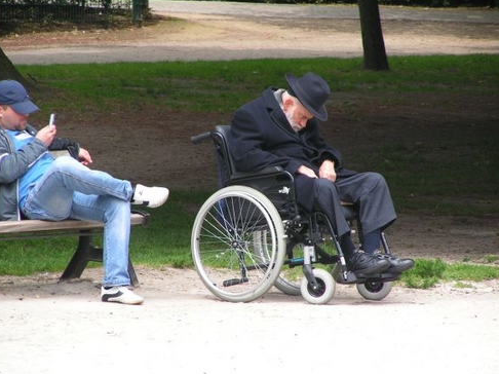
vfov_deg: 3.8
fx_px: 5634
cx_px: 247
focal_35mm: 391
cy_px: 191
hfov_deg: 5.1
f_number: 3.7
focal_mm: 63
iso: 64
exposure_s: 1/250
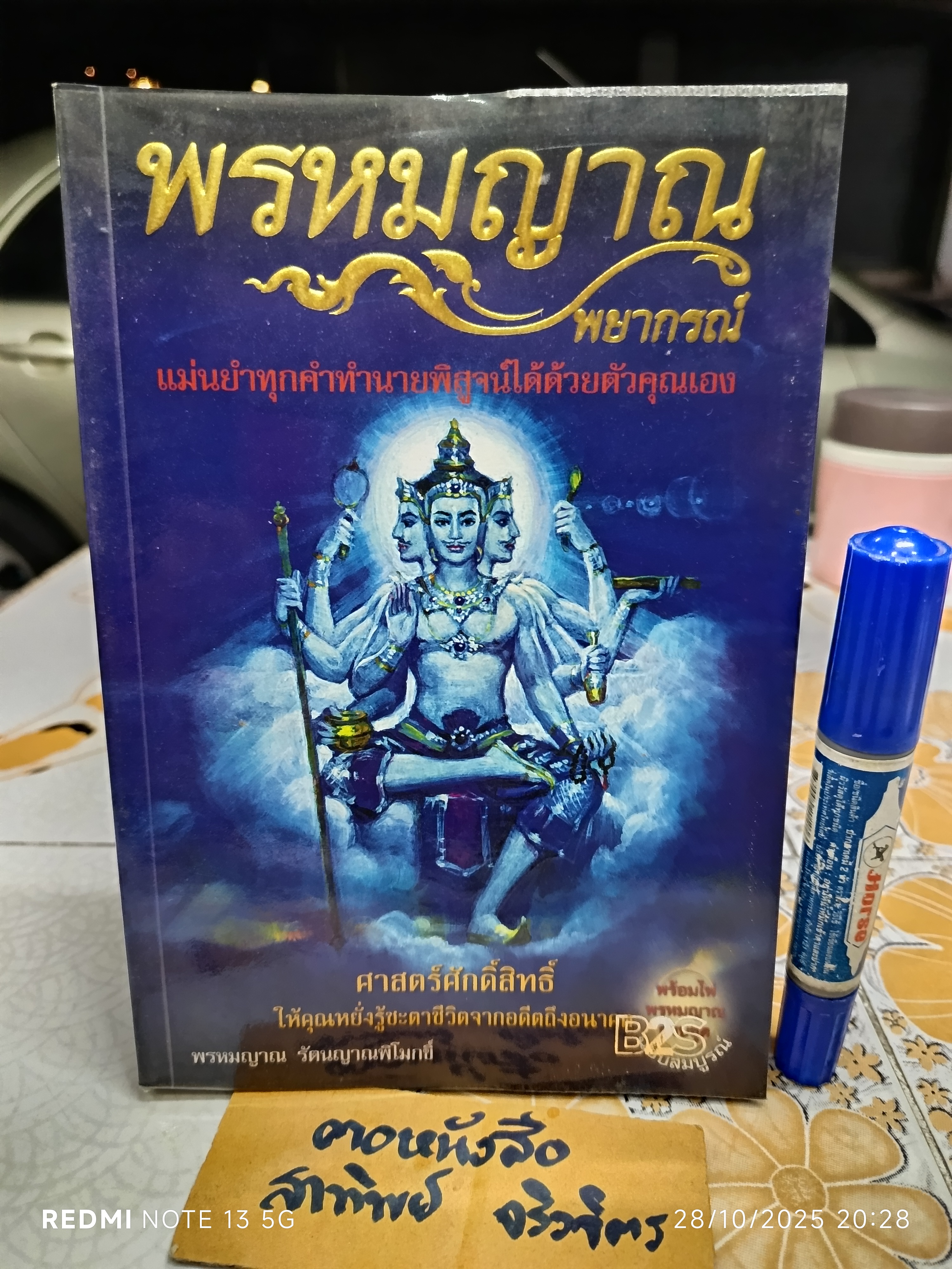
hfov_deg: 56.8
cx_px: 476
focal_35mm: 24
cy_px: 634
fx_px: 880
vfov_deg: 71.6
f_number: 1.7
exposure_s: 1/25
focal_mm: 5.31
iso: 2037
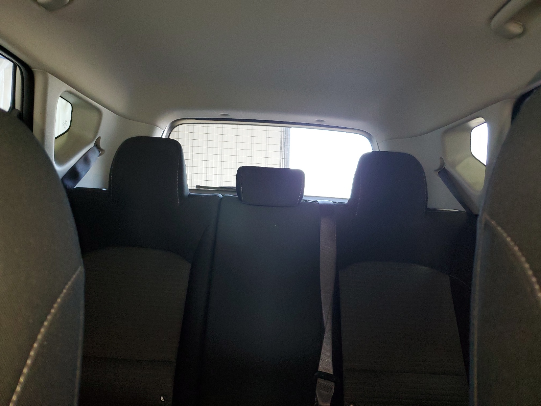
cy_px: 203
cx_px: 270
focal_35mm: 26
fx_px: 406
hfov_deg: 67.3
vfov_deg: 53.1
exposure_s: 1/60.2
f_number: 1.5
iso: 246
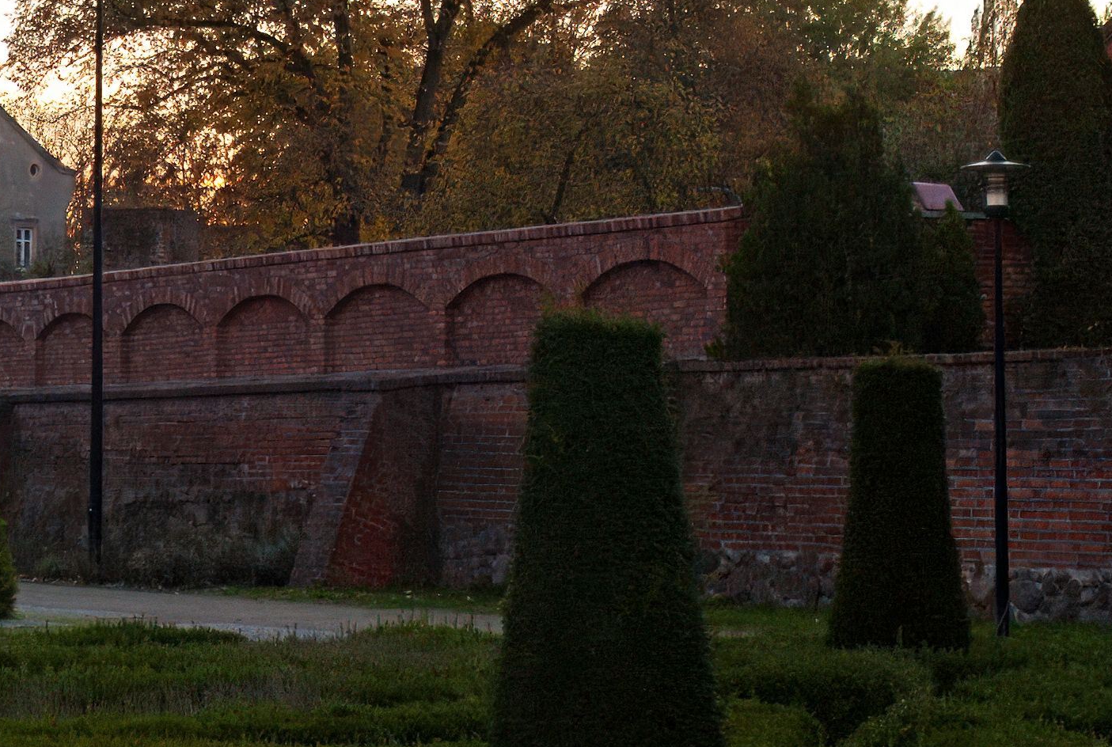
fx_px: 3591
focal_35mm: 116
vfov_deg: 11.7
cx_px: -6
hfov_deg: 17.2
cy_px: -24
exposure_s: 1/80
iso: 400
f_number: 5.6
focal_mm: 28
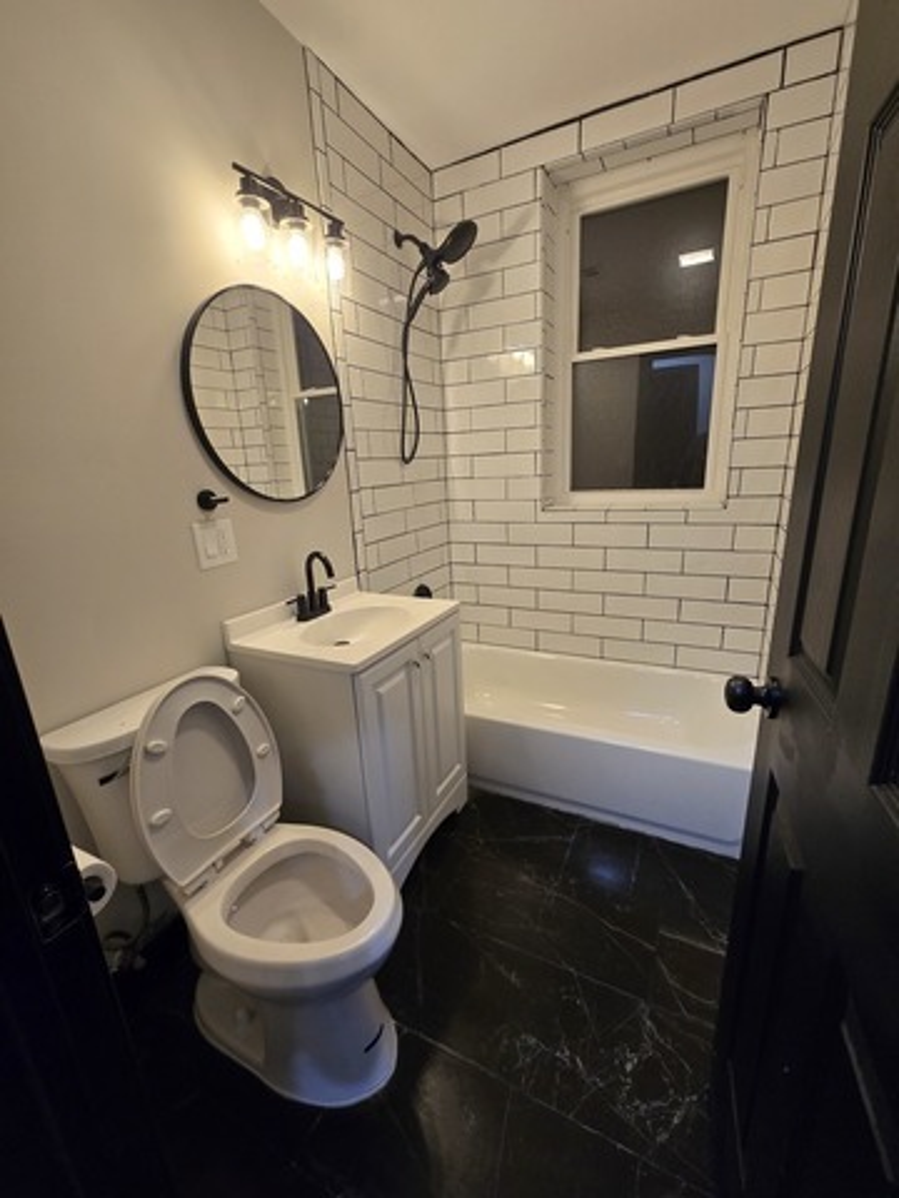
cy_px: 599
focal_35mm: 13
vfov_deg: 106.2
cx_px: 450
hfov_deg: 89.9
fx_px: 450
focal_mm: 2.2
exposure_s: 1/60
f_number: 2.2
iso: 200
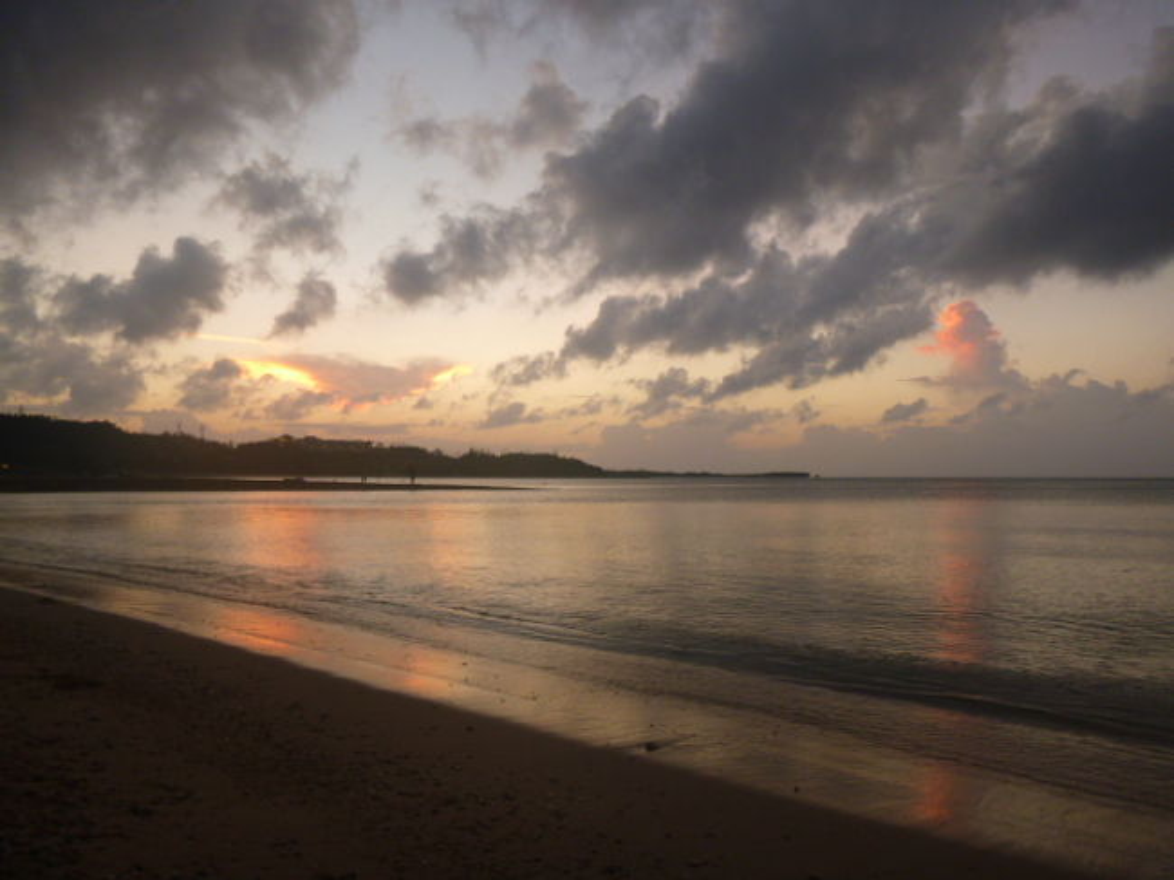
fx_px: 983
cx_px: 587
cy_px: 440
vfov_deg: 48.2
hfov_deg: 61.7
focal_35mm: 29
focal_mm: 5.2
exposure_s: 1/13
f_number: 4.1
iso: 100
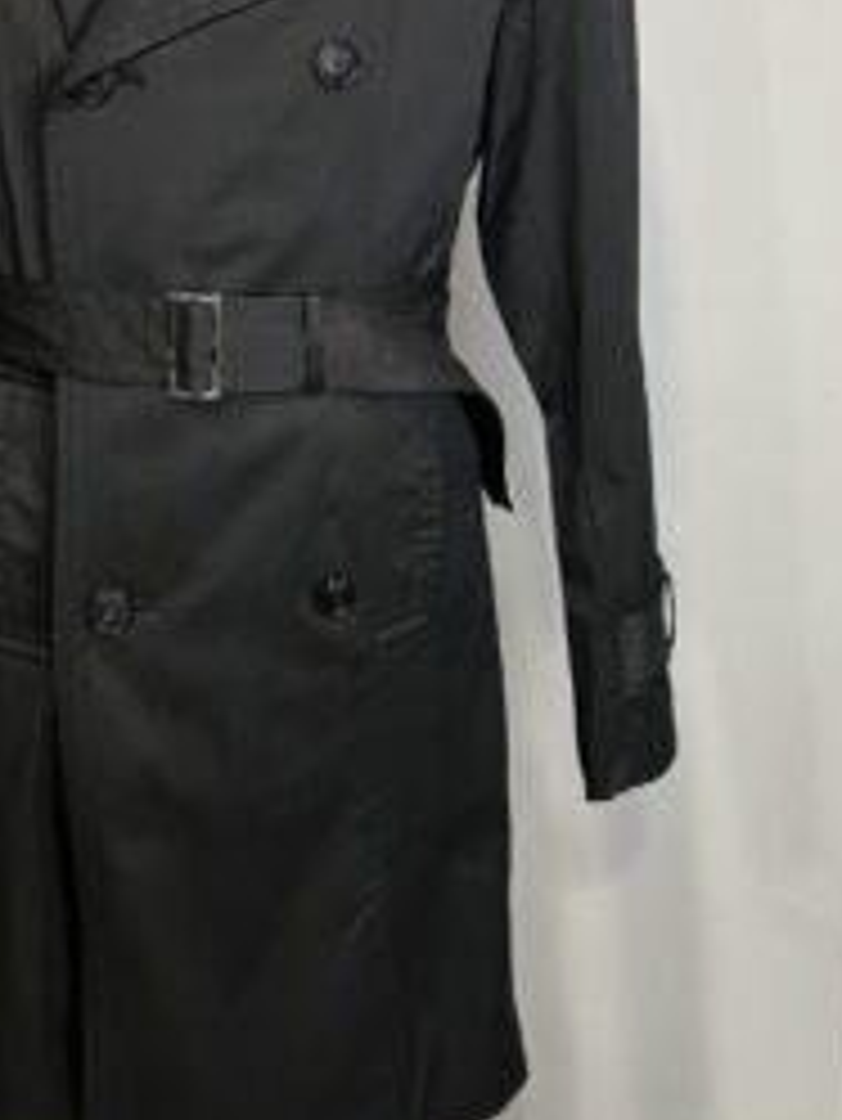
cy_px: 274
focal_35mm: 45
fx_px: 1458
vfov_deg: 40.8
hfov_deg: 31.8
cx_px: 239
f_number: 1.8
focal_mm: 3.99
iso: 160
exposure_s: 1/50
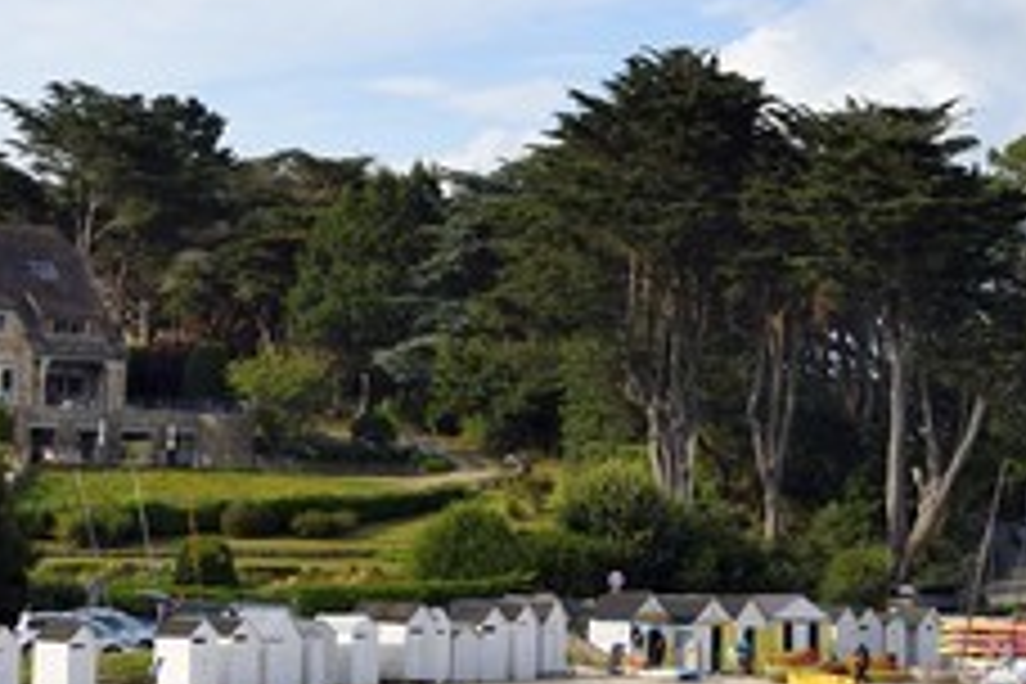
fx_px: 3249
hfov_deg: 17.8
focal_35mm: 114
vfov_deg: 12.0
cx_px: 207
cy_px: 513
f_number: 10
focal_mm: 62
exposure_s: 1/320
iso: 200
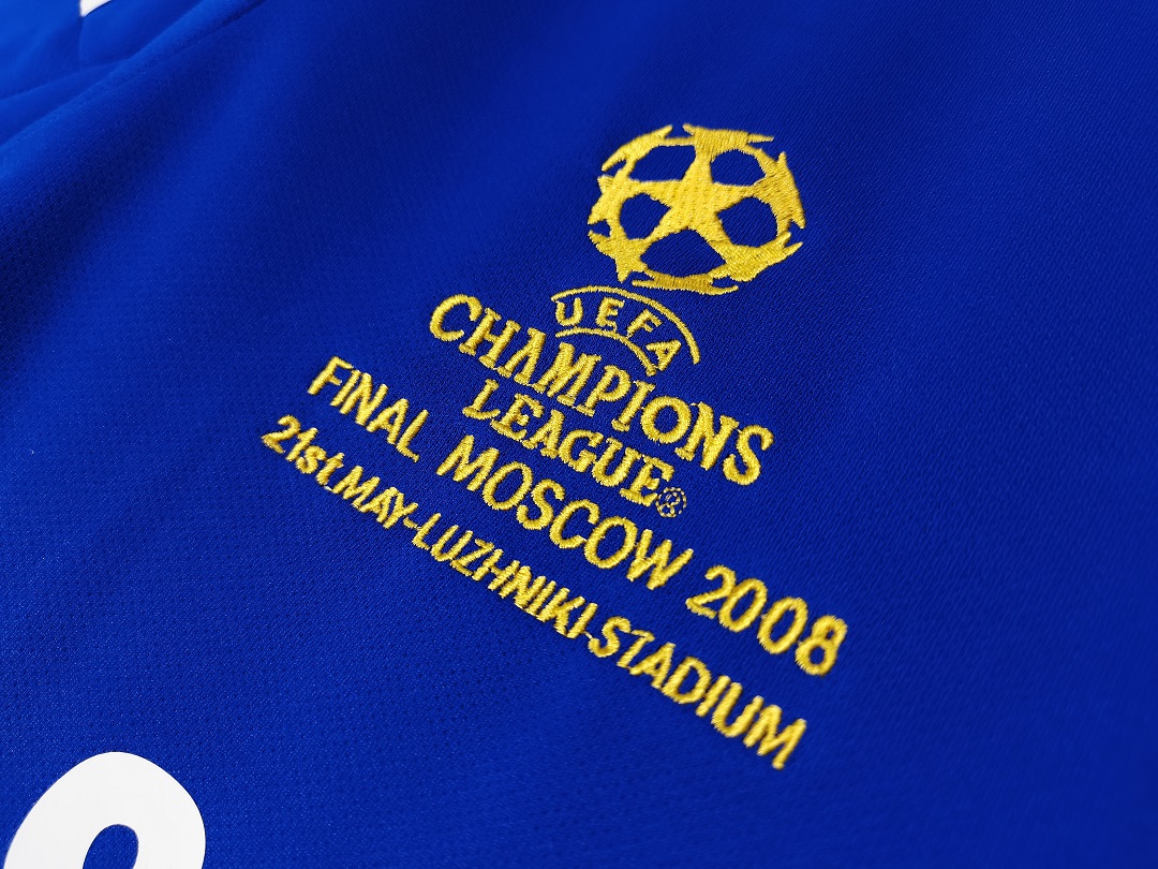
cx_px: 579
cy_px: 434
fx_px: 870
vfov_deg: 53.1
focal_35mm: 26
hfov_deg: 67.3
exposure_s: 1/100
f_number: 1.8
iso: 400
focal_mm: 5.58
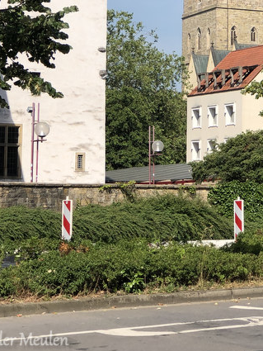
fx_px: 1266
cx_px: 153
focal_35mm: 125
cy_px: -5
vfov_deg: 15.5
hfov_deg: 11.9
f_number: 2.8
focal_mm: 6.6
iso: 20
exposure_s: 1/906
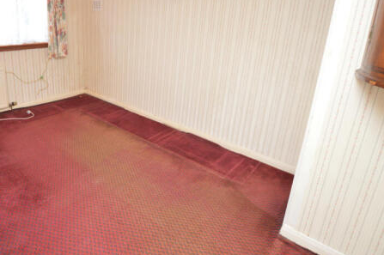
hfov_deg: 75.2
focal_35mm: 22
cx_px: 117
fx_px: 234
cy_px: 82
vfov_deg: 55.7
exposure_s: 1/60
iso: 500
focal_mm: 10
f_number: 3.5
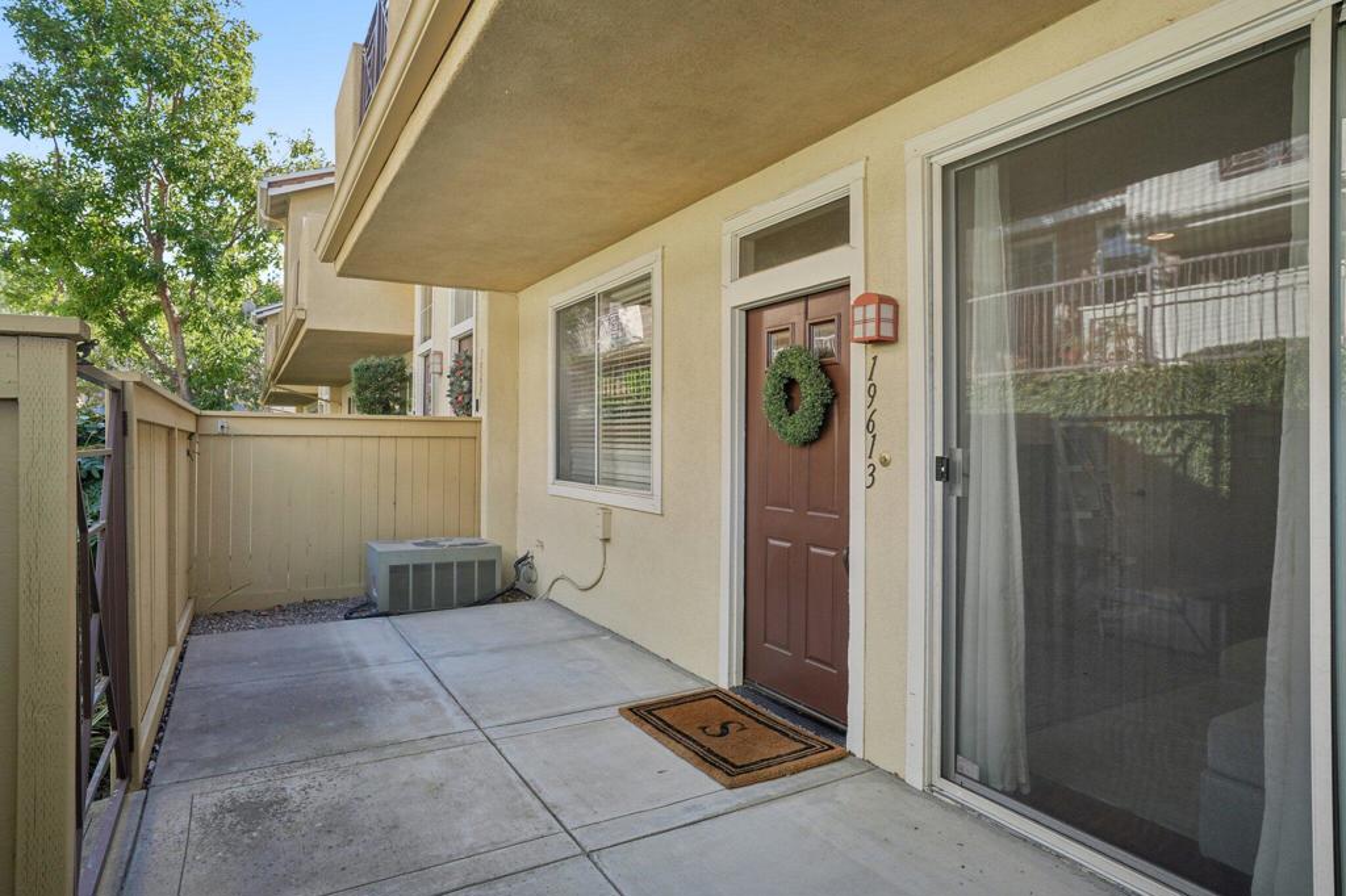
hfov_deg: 84.0
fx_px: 747
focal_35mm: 20
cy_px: 448
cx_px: 673
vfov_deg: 61.9
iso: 320
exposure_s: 1/60
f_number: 8
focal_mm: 20
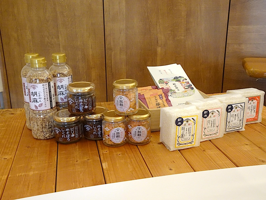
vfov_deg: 40.7
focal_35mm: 35
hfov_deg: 52.6
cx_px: 133
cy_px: 100
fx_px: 269
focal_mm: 5.9
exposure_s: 1/40
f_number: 4
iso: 640
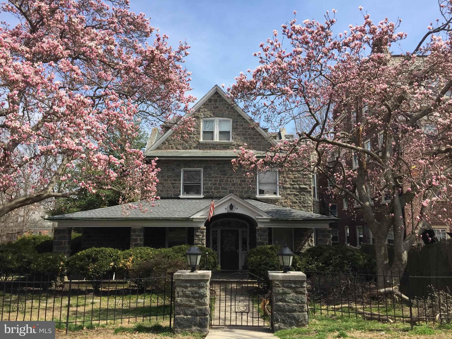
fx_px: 379
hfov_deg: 61.7
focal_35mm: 29
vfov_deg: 48.2
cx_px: 226
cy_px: 170
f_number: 2.2
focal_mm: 4.15
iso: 32
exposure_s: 1/1464
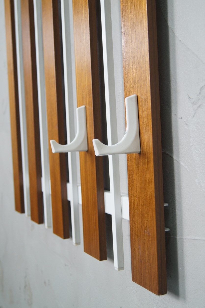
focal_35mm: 45
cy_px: 154
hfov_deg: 29.8
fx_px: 385
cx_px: 102
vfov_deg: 43.6
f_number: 5
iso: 400
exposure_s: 1/30
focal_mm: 30
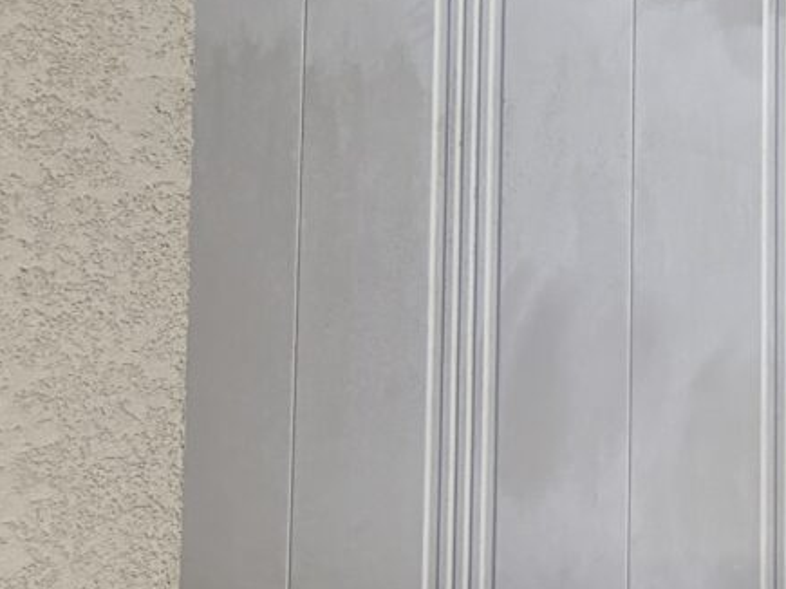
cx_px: 2049
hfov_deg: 10.6
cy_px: -128
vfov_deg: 9.6
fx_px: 3473
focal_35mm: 153
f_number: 1.6
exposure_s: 1/850
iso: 64
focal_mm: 5.96
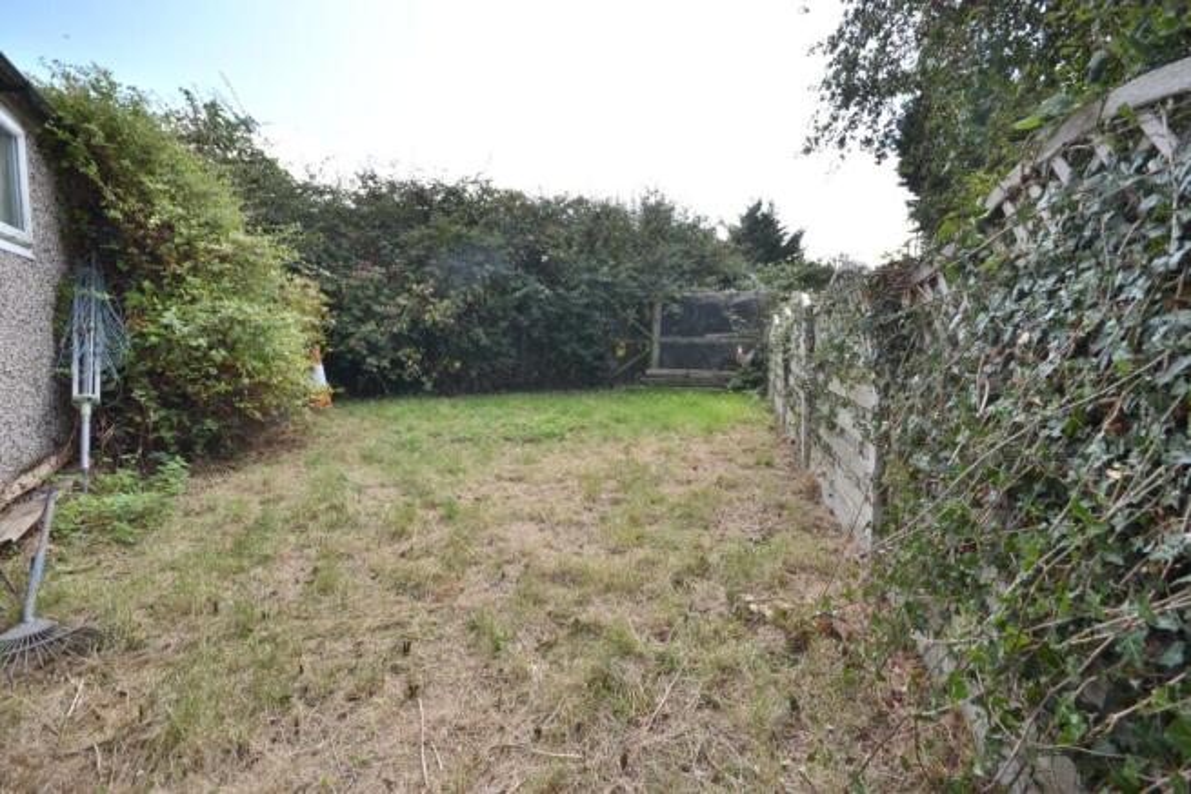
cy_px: 397
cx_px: 596
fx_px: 496
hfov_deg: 100.4
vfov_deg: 77.4
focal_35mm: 15
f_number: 7.1
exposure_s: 1/200
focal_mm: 10
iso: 100
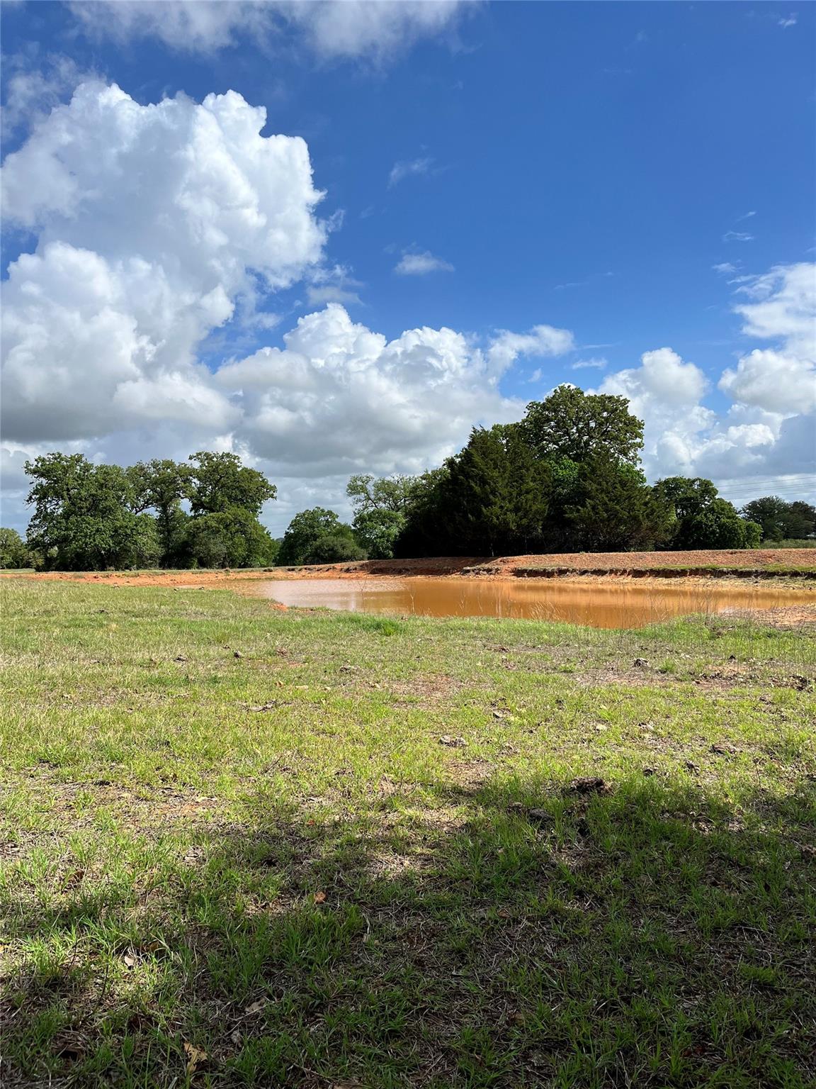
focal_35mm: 26
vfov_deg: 67.3
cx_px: 408
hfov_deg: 53.1
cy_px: 544
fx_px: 817
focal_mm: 5.1
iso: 50
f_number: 1.6
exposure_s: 1/5556
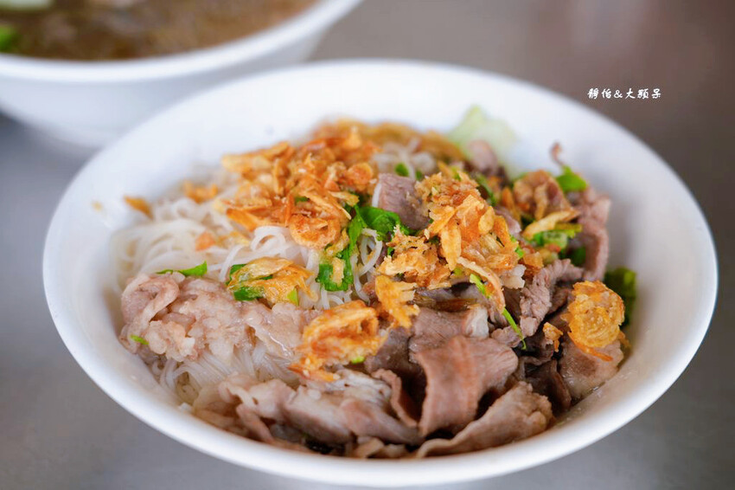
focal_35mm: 61
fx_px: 1245
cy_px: 245
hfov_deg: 32.9
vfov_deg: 22.2
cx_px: 368
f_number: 5
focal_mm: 61
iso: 320
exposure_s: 1/125
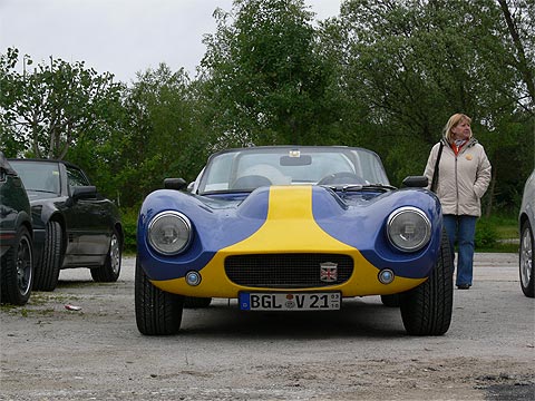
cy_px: 200
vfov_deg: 18.9
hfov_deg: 25.0
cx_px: 268
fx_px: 1206
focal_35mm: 78
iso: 100
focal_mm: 16.5
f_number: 5.6
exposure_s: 1/160
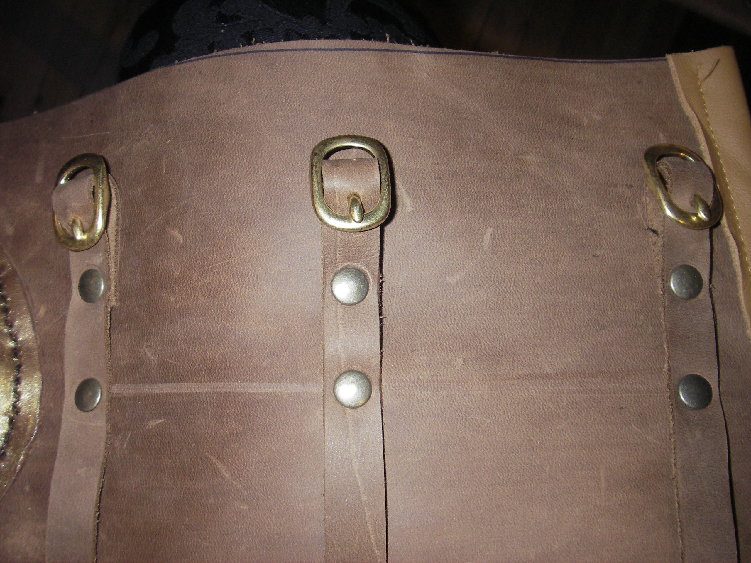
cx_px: 376
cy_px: 282
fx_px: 824
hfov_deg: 49.0
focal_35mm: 38
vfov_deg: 37.7
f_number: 3.3
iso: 100
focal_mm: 6.3
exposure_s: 1/30
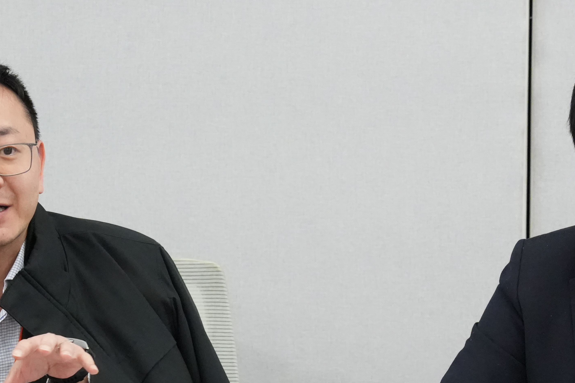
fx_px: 6372
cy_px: 263
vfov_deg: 3.4
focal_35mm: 399
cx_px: 164
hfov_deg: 5.2
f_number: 4.5
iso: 10000
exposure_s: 1/200
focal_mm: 161
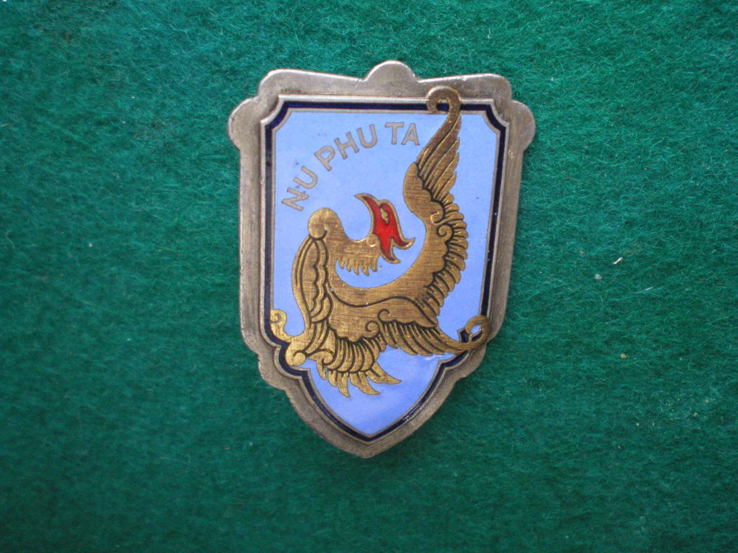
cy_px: 276
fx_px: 810
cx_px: 369
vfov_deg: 37.7
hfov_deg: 49.0
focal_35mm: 38
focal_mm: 6.3
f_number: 3.1
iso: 400
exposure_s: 1/50
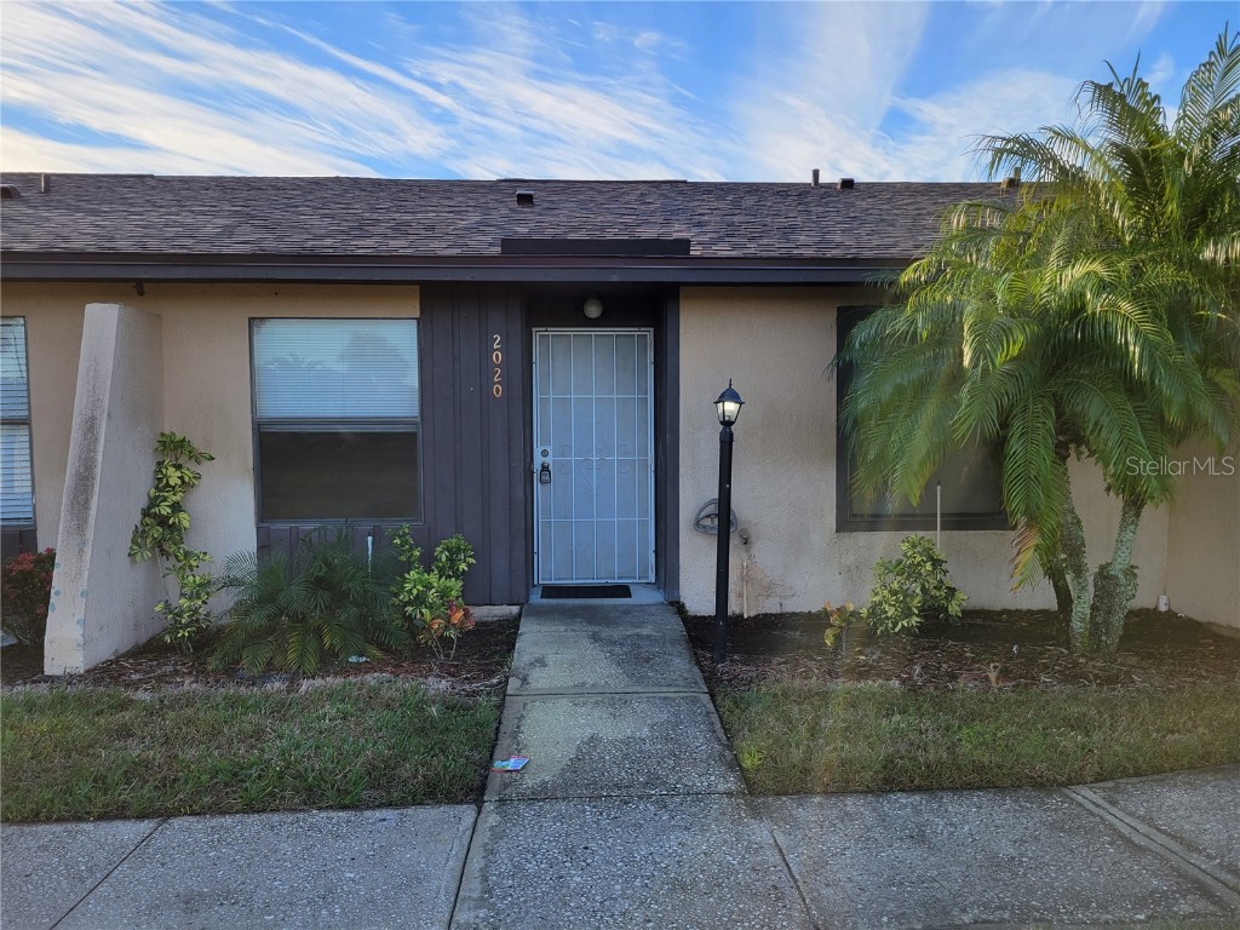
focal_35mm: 26
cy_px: 465
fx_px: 931
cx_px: 620
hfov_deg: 67.3
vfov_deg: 53.1
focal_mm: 5.4
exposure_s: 1/692
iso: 40
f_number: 1.8
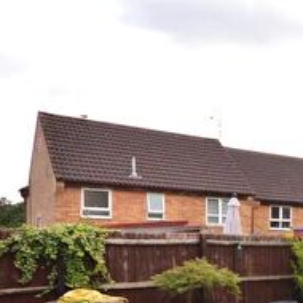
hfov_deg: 27.5
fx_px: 465
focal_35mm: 47
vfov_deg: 34.6
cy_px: 257
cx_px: 429
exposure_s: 1/125
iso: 100
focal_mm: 10
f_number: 5.6
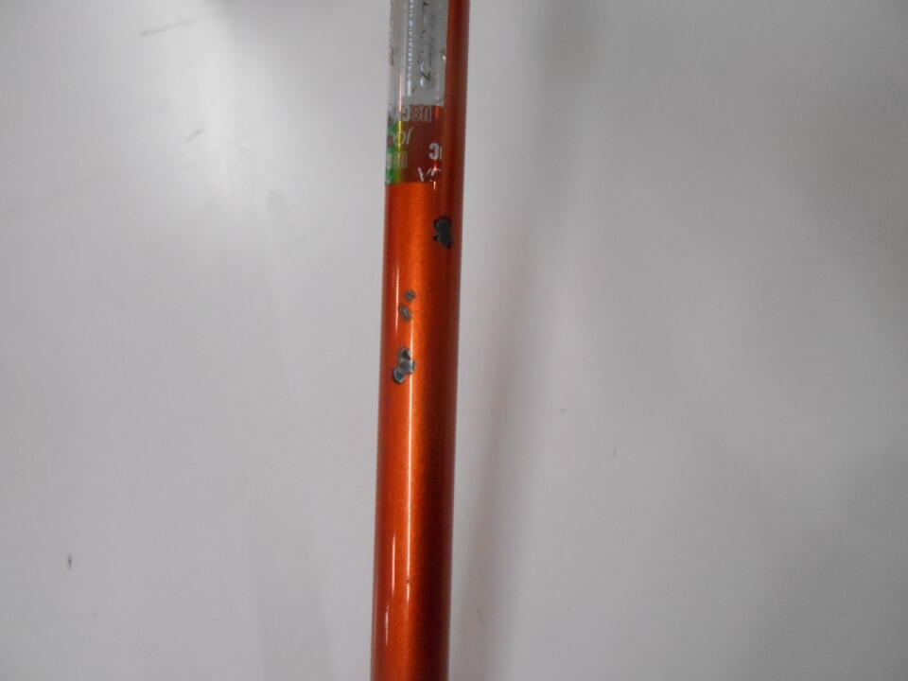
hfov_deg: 67.3
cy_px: 340
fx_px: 682
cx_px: 454
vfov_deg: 53.1
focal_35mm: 26
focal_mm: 4.6
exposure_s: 1/250
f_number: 3.2
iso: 800
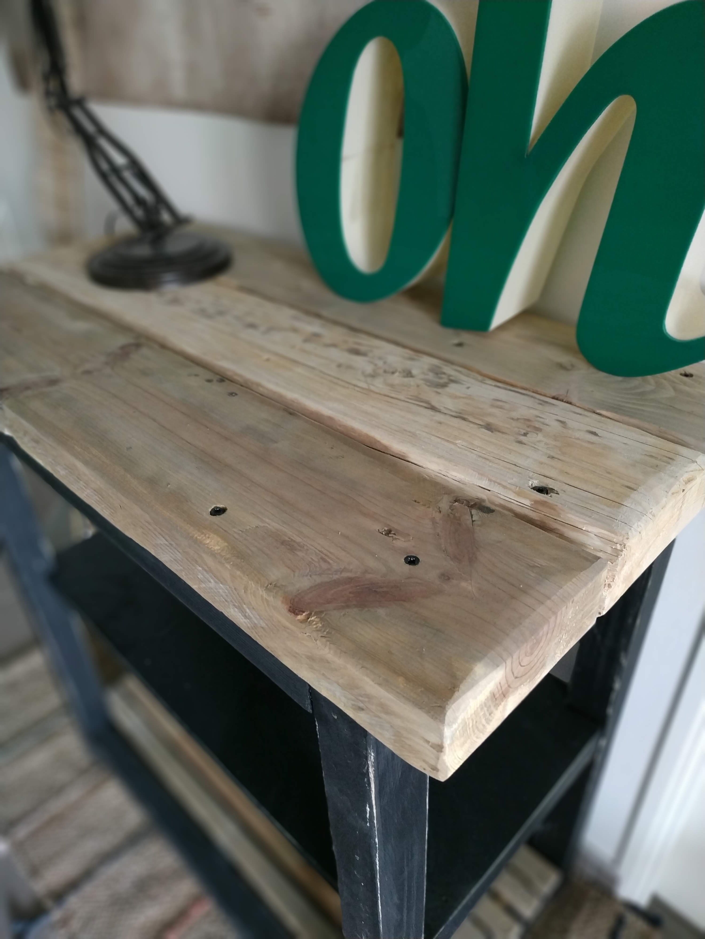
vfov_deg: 71.6
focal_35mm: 24
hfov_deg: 56.8
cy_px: 470
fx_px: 652
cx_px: 352
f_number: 1.9
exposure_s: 1/25
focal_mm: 3.94
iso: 400
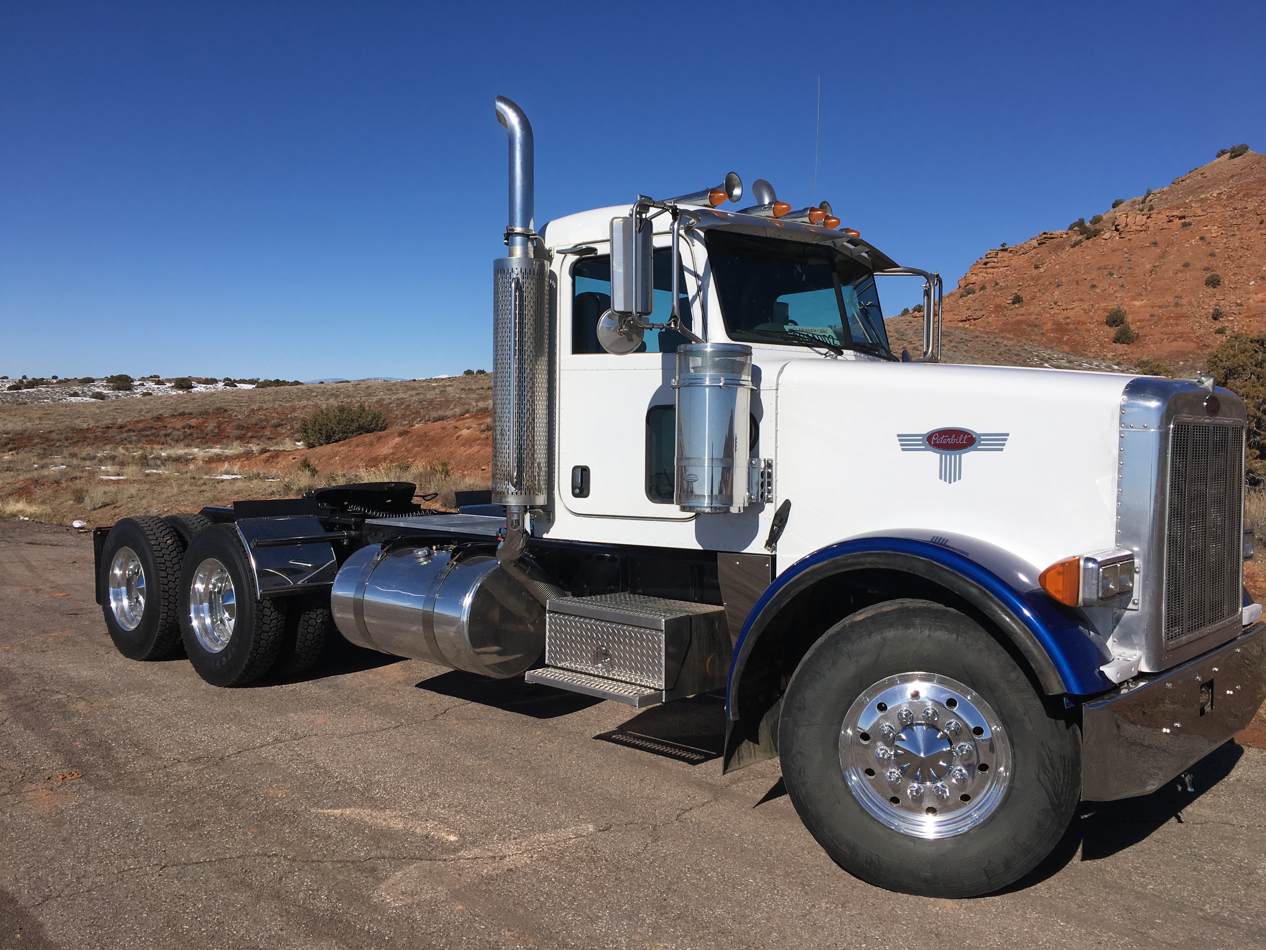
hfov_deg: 61.7
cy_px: 475
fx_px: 1061
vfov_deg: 48.2
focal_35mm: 29
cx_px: 633
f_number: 2.2
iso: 25
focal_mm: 4.15
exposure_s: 1/3846
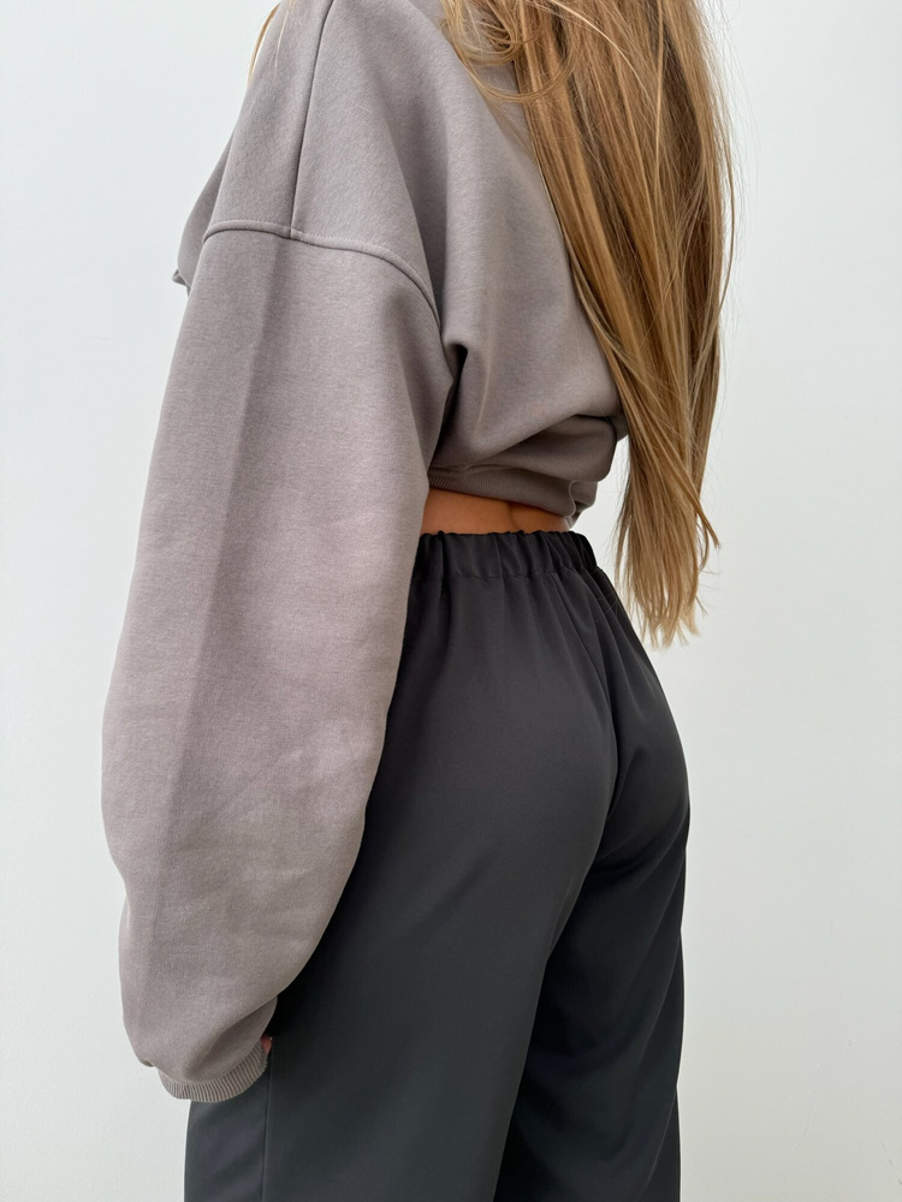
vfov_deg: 71.6
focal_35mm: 24
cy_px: 601
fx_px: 834
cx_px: 451
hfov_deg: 56.8
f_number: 1.78
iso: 80
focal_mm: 6.76
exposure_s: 1/333
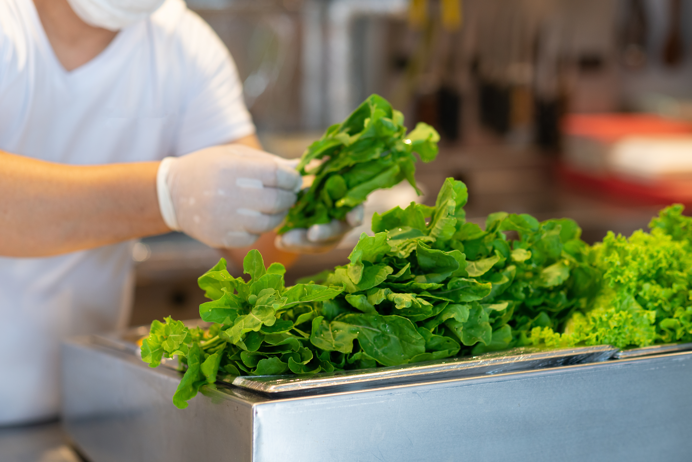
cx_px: 346
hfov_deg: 23.9
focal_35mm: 85
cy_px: 231
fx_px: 1634
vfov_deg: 16.1
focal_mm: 85
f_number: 2.8
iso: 640
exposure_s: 1/200
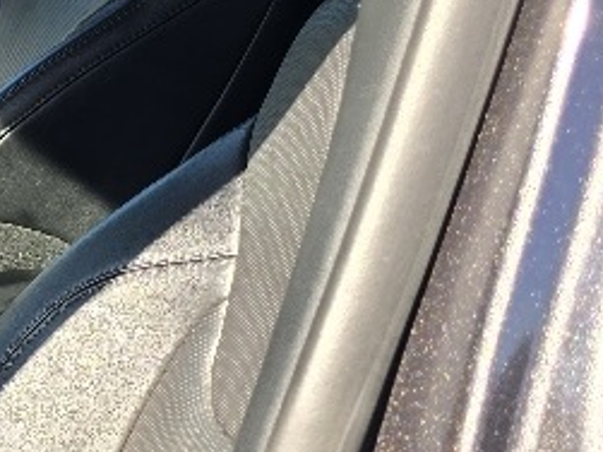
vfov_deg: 15.4
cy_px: 450
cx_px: -562
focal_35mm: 94
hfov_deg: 16.5
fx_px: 1637
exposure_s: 1/120
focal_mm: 6.3
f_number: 1.7
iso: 16
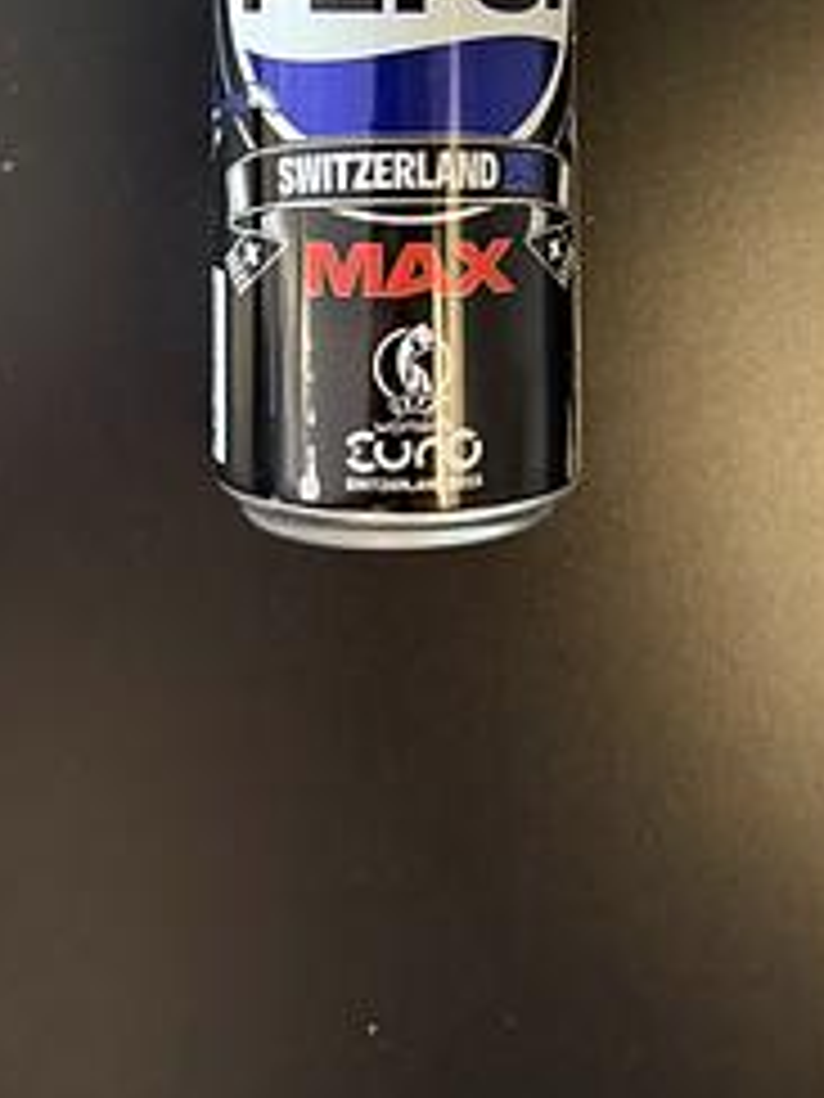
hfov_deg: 24.8
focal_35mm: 59
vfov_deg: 30.2
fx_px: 1873
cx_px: 383
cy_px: -27
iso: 800
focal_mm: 6.76
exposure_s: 1/25
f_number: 1.78
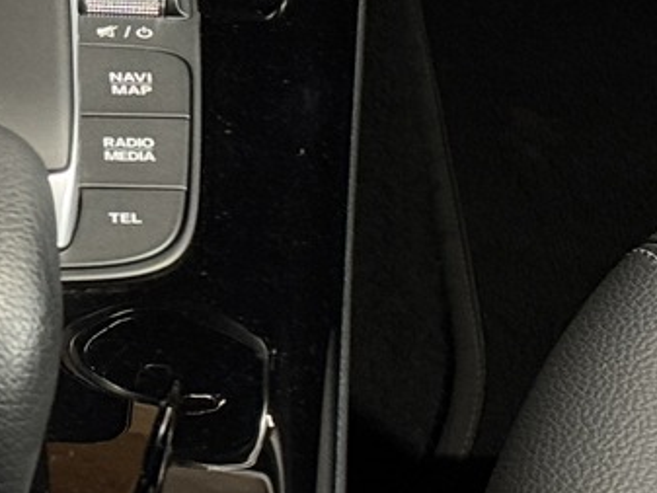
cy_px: -70
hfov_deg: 9.5
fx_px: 3892
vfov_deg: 7.2
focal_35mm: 205
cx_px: -119
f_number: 1.78
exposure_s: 1/40
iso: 500
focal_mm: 6.76
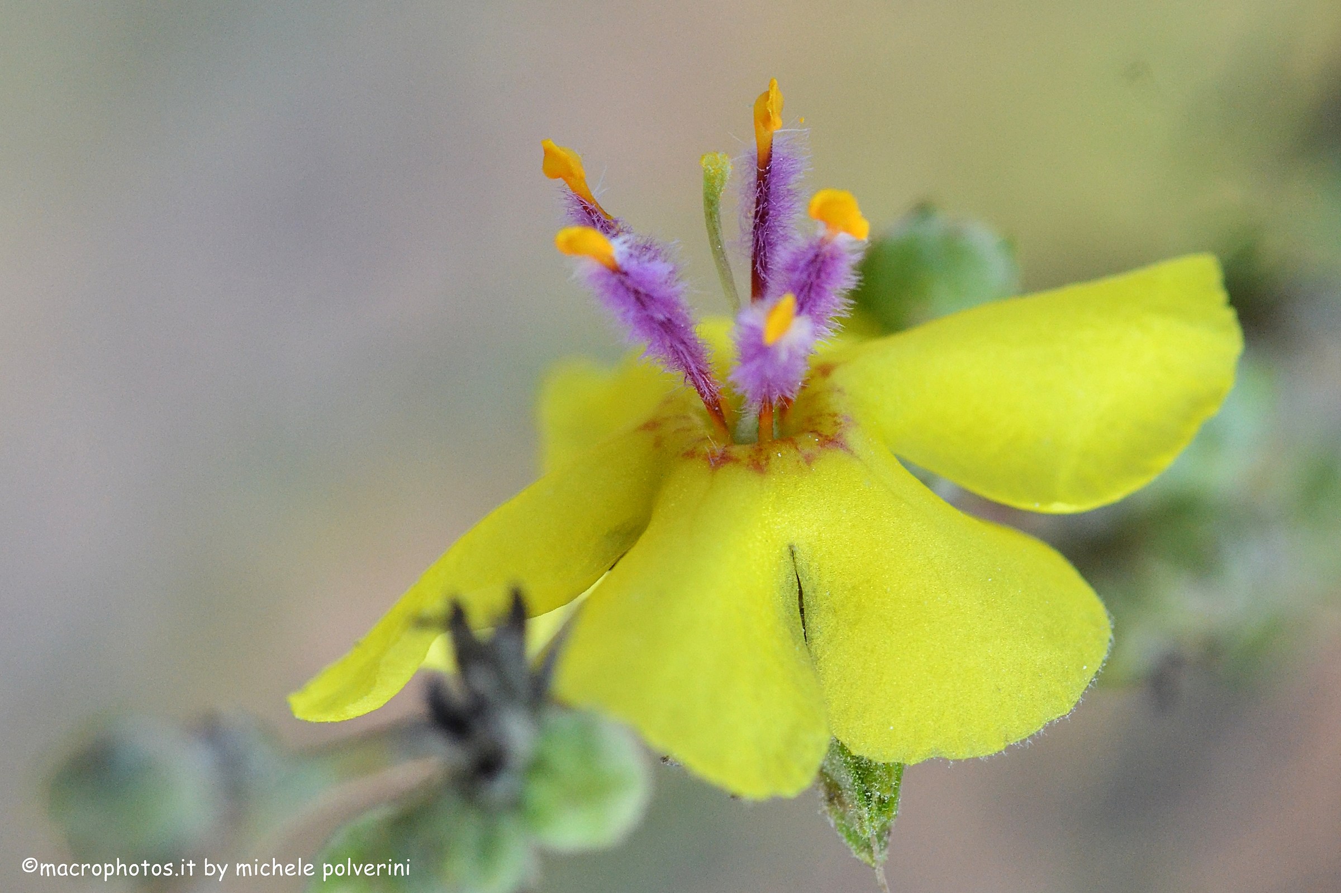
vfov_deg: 10.2
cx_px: 670
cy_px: 446
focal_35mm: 135
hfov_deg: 15.2
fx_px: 5027
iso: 1800
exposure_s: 1/400
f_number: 13
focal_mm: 90
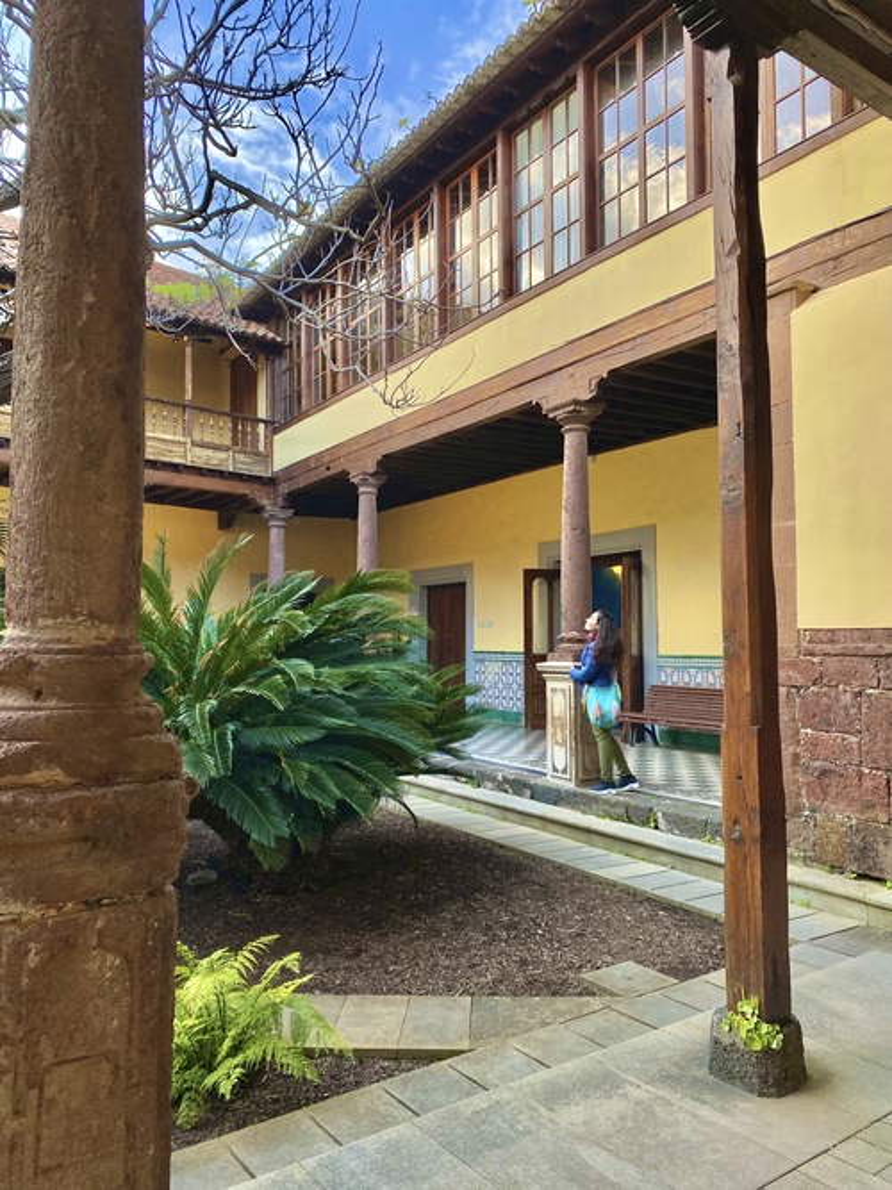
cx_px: 446
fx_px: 894
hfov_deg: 53.0
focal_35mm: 26
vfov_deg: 67.3
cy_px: 595
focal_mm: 4.25
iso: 32
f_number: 1.8
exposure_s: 1/385
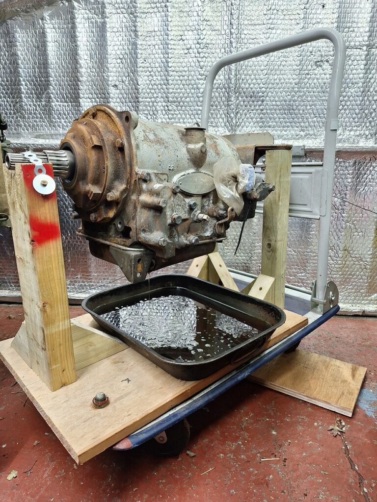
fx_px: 334
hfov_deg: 58.9
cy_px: 251
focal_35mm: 23
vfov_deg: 73.9
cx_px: 188
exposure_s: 1/50
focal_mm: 5.54
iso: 50
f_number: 1.8
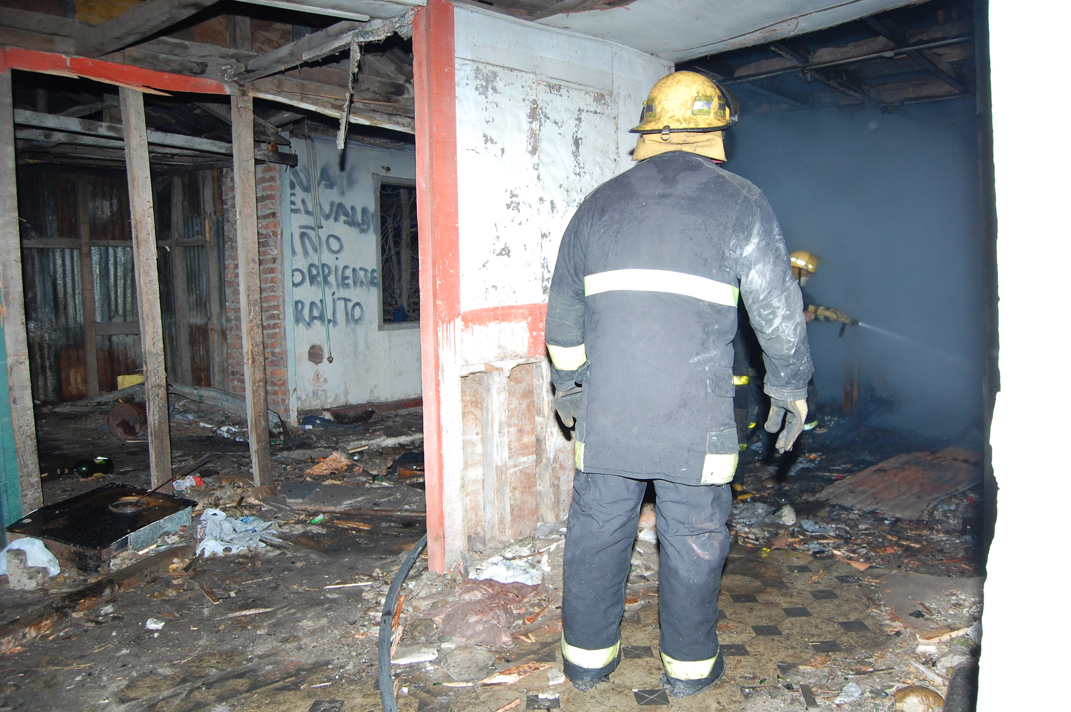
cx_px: 536
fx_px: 803
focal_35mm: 27
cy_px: 356
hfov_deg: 67.4
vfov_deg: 47.8
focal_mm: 18
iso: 400
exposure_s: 1/320
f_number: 5.6
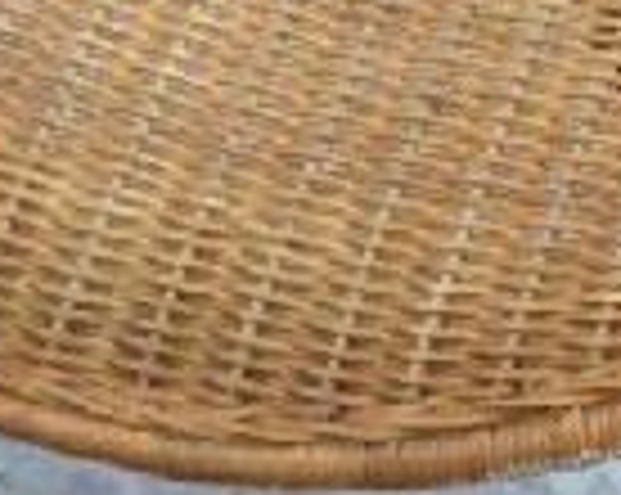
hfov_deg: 9.9
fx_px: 3395
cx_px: 1094
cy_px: -632
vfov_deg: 7.8
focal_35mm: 185
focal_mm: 4.15
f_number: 2.2
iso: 40
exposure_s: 1/30
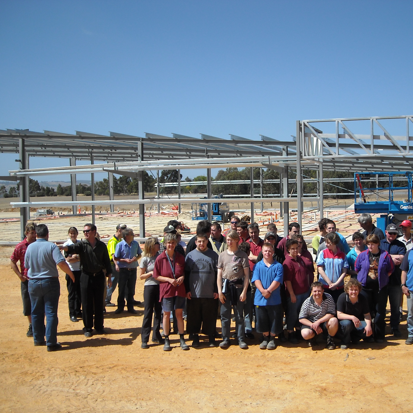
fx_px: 567
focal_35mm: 42
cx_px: 241
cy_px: 209
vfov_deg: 40.0
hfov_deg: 39.9
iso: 64
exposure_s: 1/384
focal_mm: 5.7
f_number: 5.6
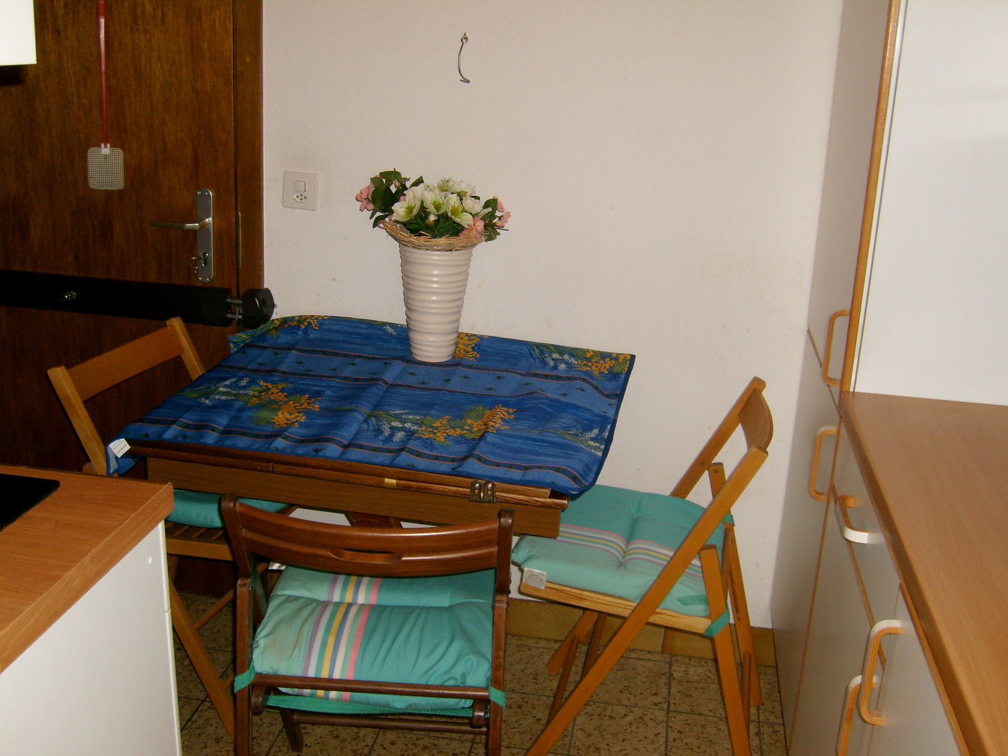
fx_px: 1019
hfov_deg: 52.6
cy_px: 378
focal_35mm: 35
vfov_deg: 40.7
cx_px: 504
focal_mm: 5.8
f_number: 2.8
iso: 100
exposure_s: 1/45
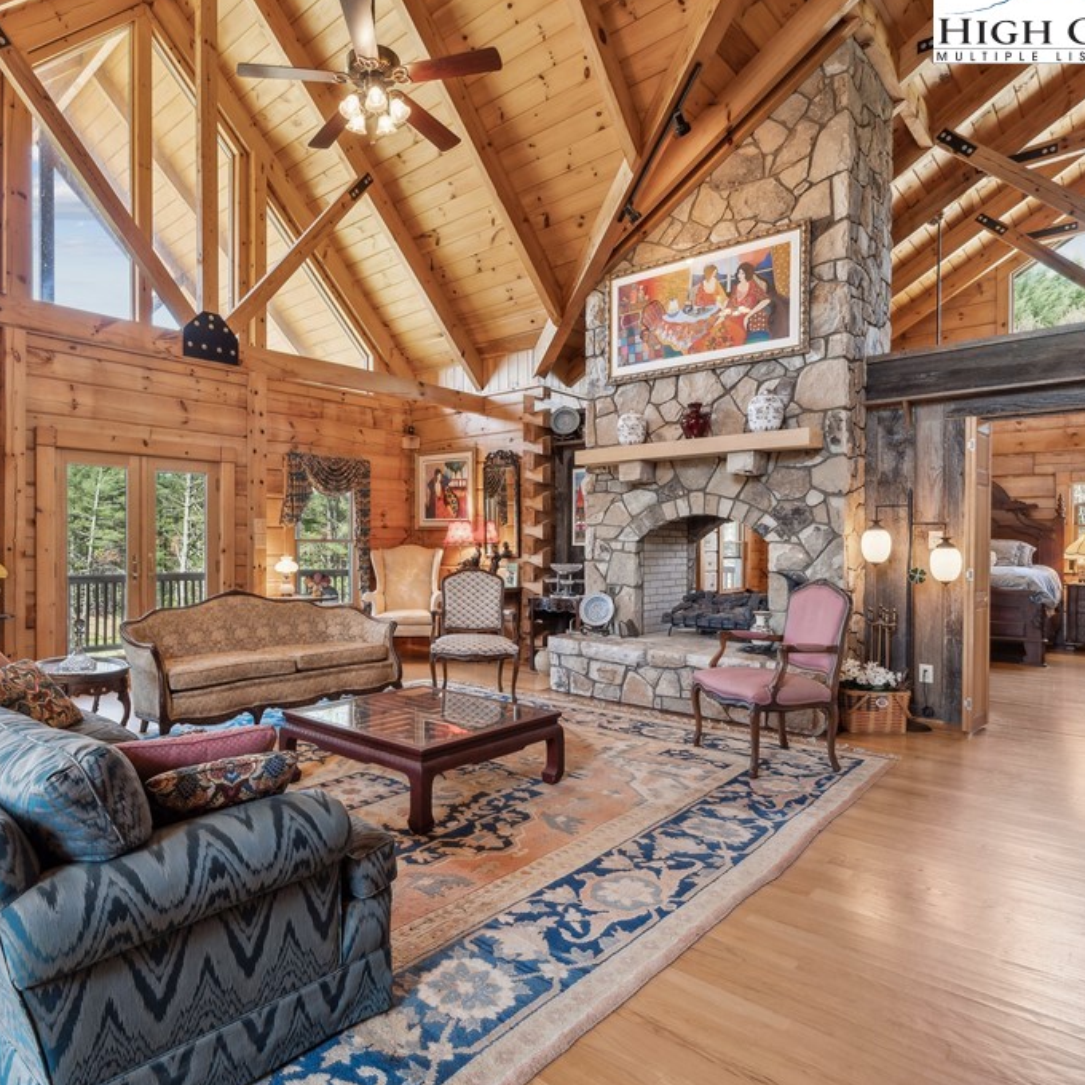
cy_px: 555
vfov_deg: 77.7
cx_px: 413
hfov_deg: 76.4
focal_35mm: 19
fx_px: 674
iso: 160
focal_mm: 14
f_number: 7.1
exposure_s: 1/8
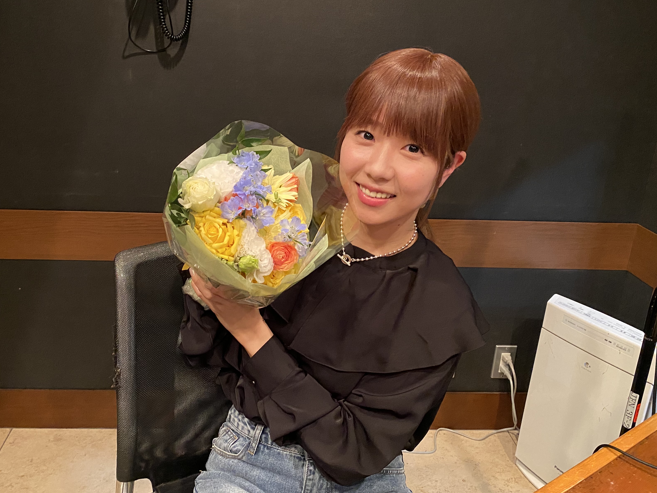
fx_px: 626
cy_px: 243
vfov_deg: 42.9
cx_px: 286
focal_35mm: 33
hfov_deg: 55.2
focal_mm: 4.25
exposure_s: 1/33
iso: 500
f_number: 1.8
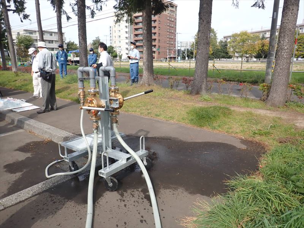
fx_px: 220
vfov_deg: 54.9
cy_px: 114
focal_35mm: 25
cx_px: 152
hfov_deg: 69.4
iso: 100
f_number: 5.6
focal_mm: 4.5
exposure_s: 1/160
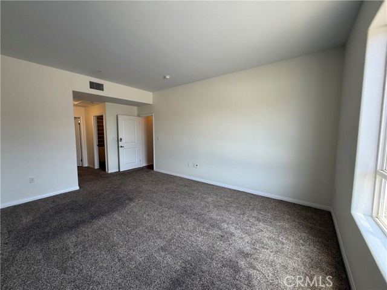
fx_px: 157
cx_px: 194
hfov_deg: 102.1
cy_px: 145
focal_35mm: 14
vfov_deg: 85.7
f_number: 2.2
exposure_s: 1/99
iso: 100
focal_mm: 2.22
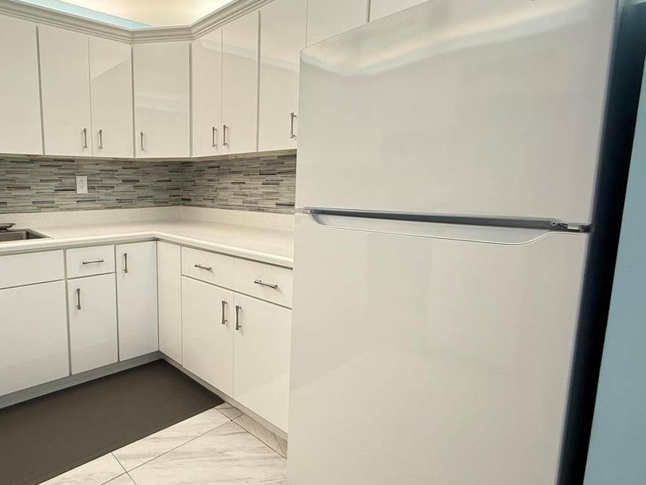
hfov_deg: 75.6
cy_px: 236
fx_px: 392
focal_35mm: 21
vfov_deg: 63.4
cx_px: 198
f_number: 2.2
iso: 250
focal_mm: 2.22
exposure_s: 1/60
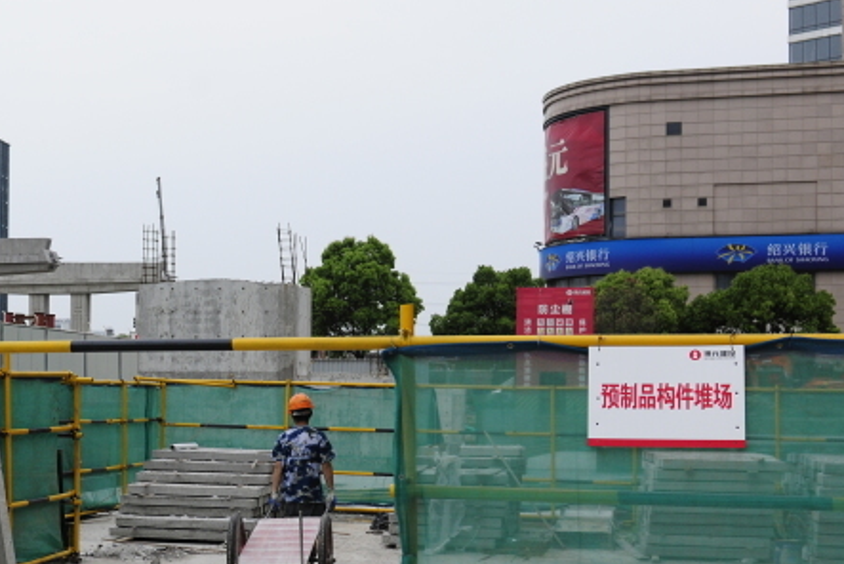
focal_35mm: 67
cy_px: 393
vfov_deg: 20.2
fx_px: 1572
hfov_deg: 29.0
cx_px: 101
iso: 400
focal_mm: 29
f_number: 5.6
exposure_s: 1/1250
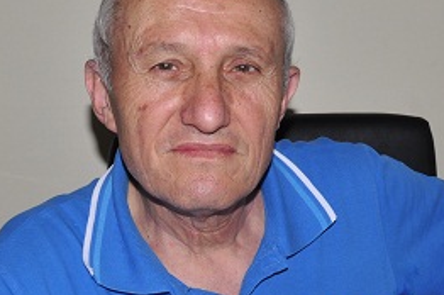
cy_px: 248
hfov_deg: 25.1
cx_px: 190
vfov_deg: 16.6
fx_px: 998
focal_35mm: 81
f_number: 5.6
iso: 250
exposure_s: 1/200
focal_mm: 22
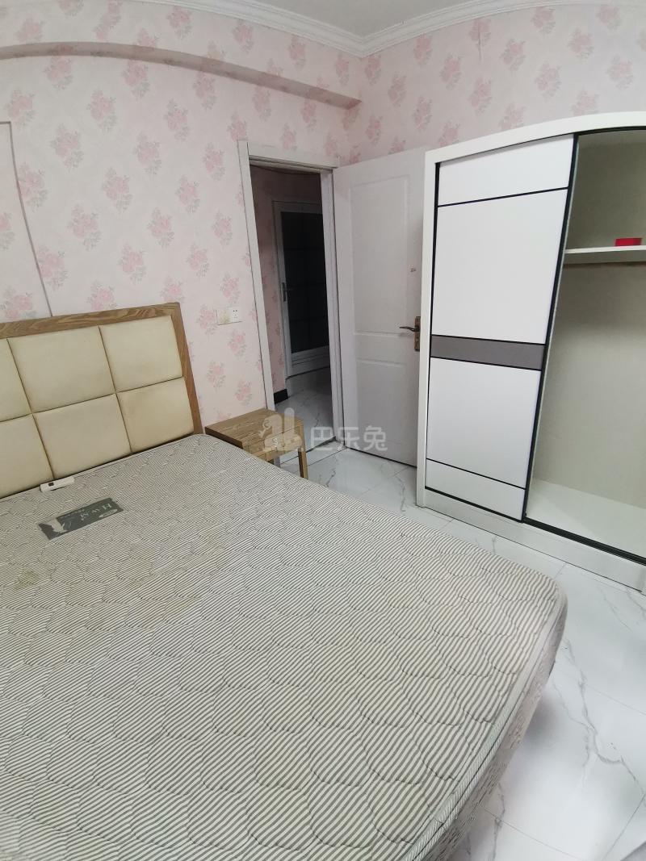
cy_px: 430
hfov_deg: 74.7
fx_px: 423
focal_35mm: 17
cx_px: 323
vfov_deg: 91.0
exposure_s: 1/33.3
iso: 160
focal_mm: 1.78
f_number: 2.4
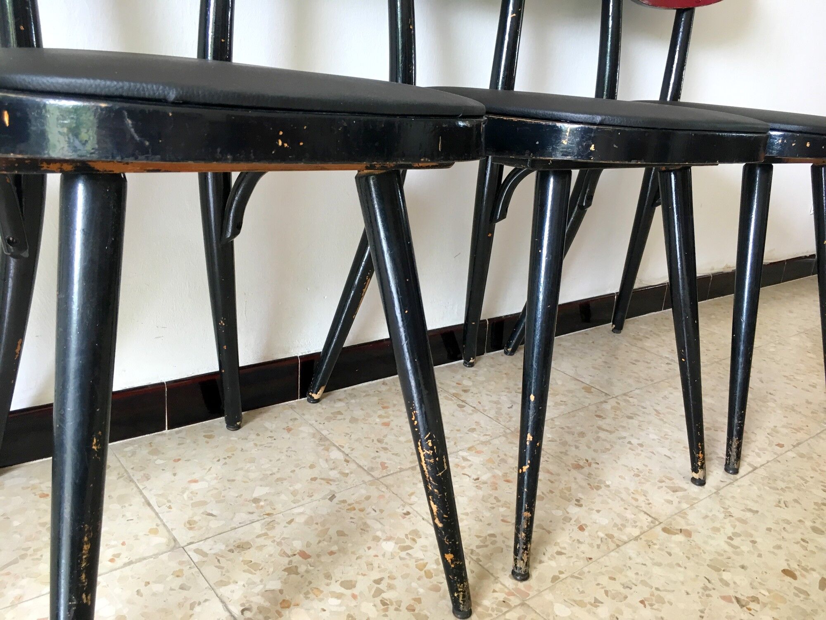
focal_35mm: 29
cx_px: 413
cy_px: 310
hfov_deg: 61.7
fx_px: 692
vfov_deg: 48.2
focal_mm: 4.15
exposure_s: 1/33
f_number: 2.2
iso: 100
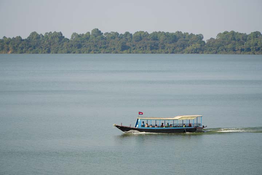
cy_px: 88
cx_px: 131
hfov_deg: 13.0
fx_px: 1146
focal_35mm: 158
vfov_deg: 8.7
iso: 100
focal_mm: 105
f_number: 7.1
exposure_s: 1/320
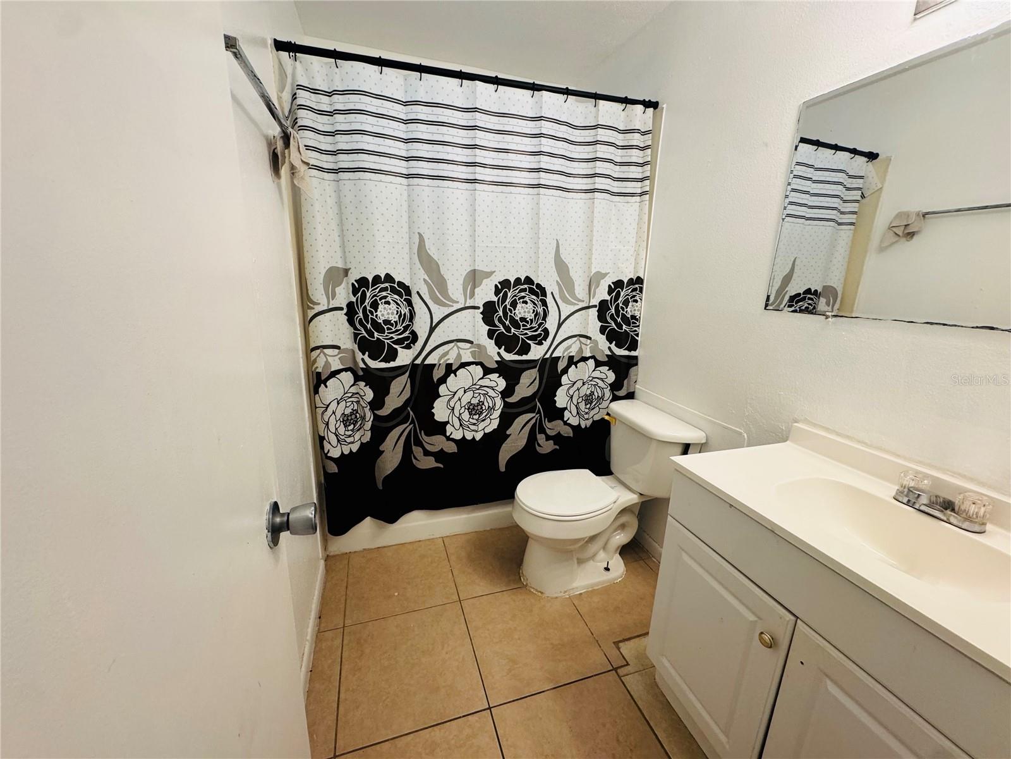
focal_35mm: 14
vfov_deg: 85.7
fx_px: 409
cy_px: 380
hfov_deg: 102.1
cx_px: 506
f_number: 2.2
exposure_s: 1/60
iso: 160
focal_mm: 2.22
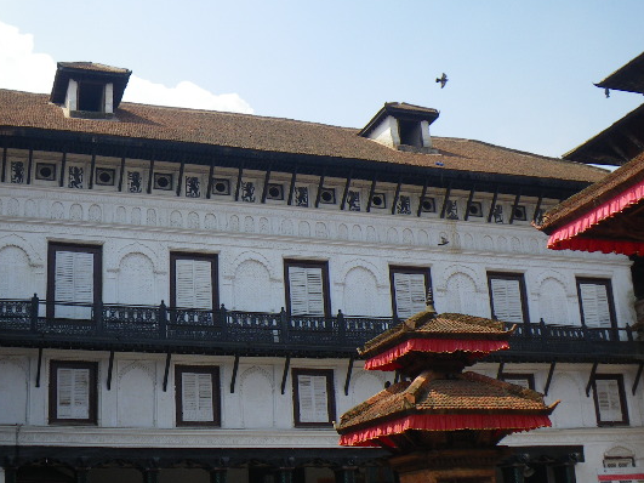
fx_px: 837
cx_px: 174
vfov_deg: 32.0
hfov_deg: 41.1
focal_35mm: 45
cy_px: 302
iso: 50
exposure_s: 1/250
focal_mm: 5
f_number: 4.2
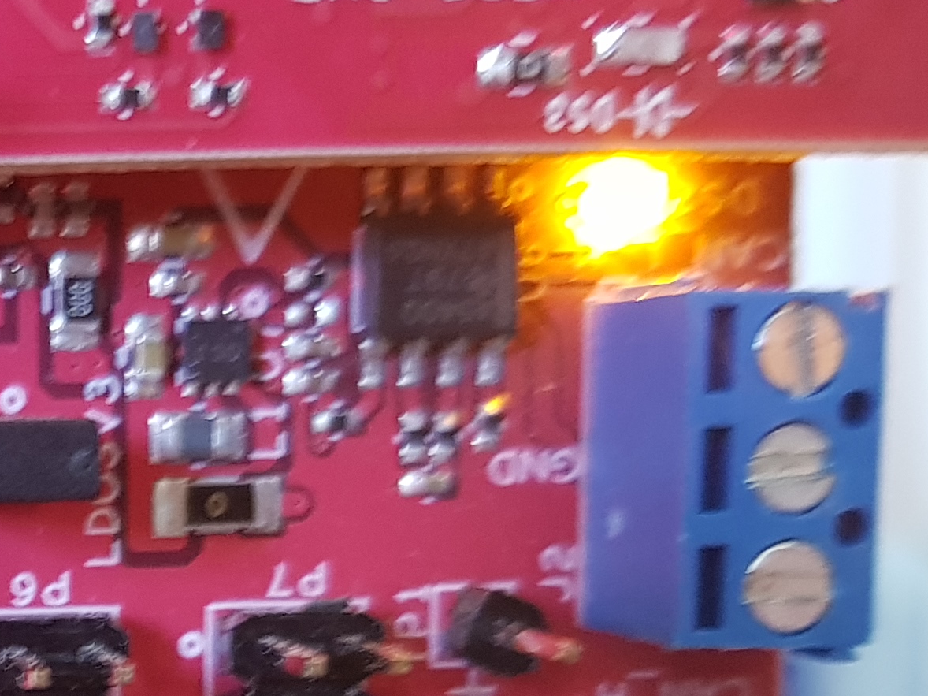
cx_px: -327
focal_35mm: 89
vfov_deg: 15.8
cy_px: 907
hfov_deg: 19.9
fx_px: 2385
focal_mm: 4.3
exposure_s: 1/11
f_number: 1.7
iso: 200
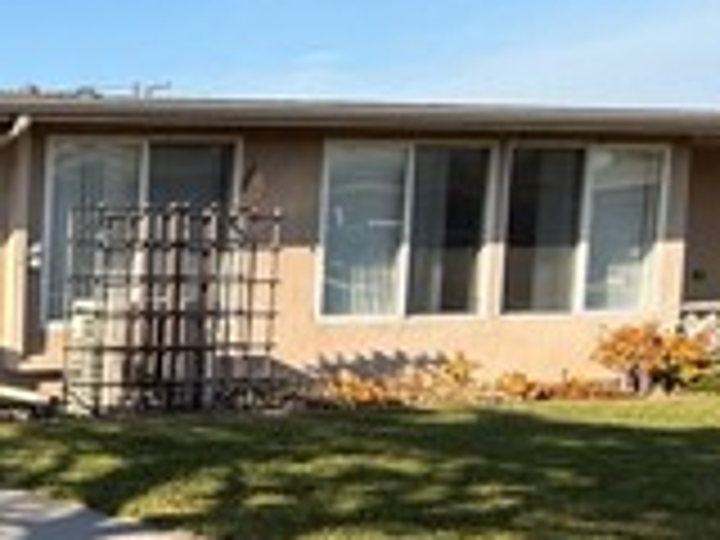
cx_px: -652
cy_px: 328
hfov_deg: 20.4
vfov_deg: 26.0
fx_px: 1165
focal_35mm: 56
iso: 50
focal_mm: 2.22
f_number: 2.2
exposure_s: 1/1105
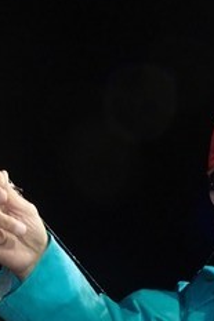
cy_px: 310
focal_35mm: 60
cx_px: 160
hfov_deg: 22.4
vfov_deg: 31.3
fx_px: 536
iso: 400
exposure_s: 1/30
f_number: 3.9
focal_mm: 5
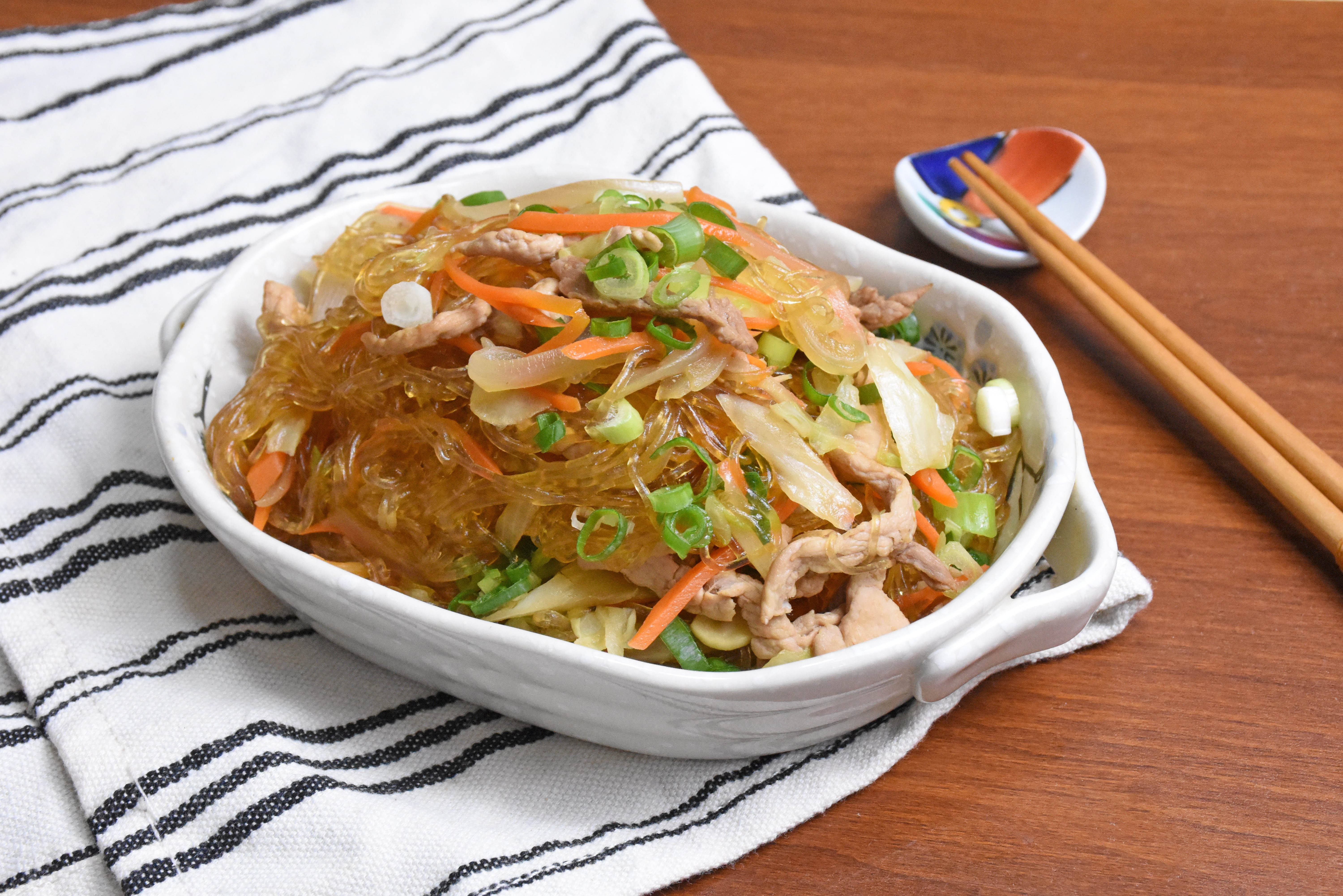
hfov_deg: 29.9
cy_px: 448
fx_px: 2518
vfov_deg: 20.2
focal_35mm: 68
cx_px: 672
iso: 5000
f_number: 11
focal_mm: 45
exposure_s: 1/80
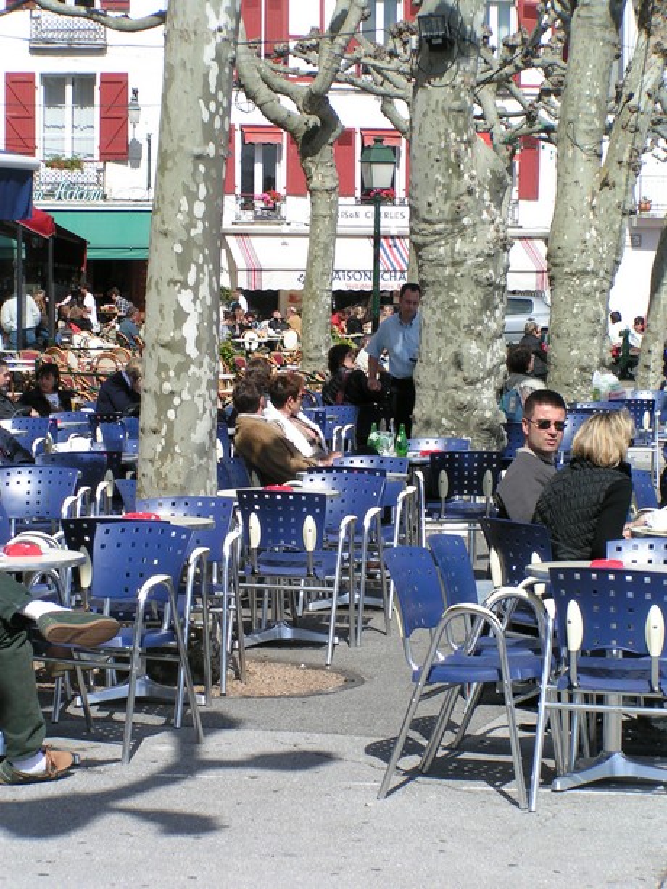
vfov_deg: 18.9
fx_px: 2671
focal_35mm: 104
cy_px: 444
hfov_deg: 14.2
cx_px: 334
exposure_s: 1/400
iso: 50
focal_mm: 15.9
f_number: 6.3
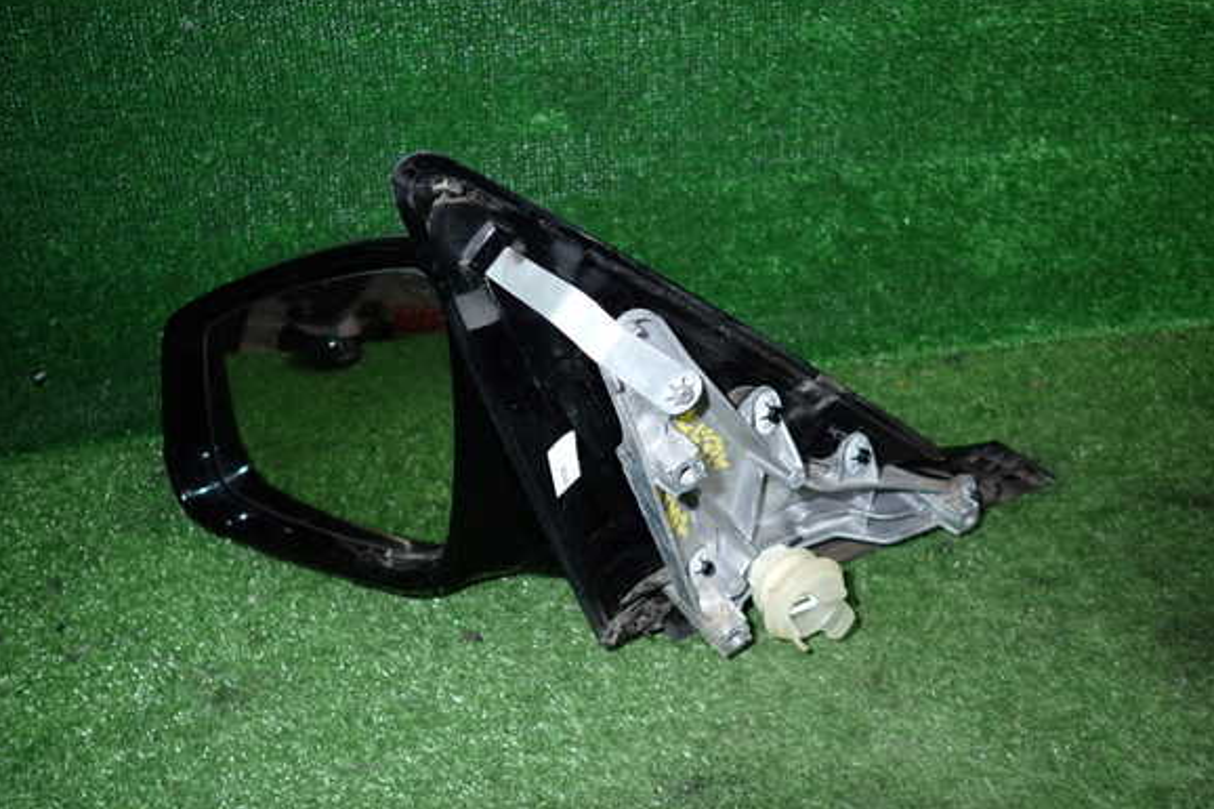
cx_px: 609
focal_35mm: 27
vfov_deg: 47.9
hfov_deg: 67.4
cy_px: 395
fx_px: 910
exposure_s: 1/100
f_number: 5.6
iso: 250
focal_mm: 4.5
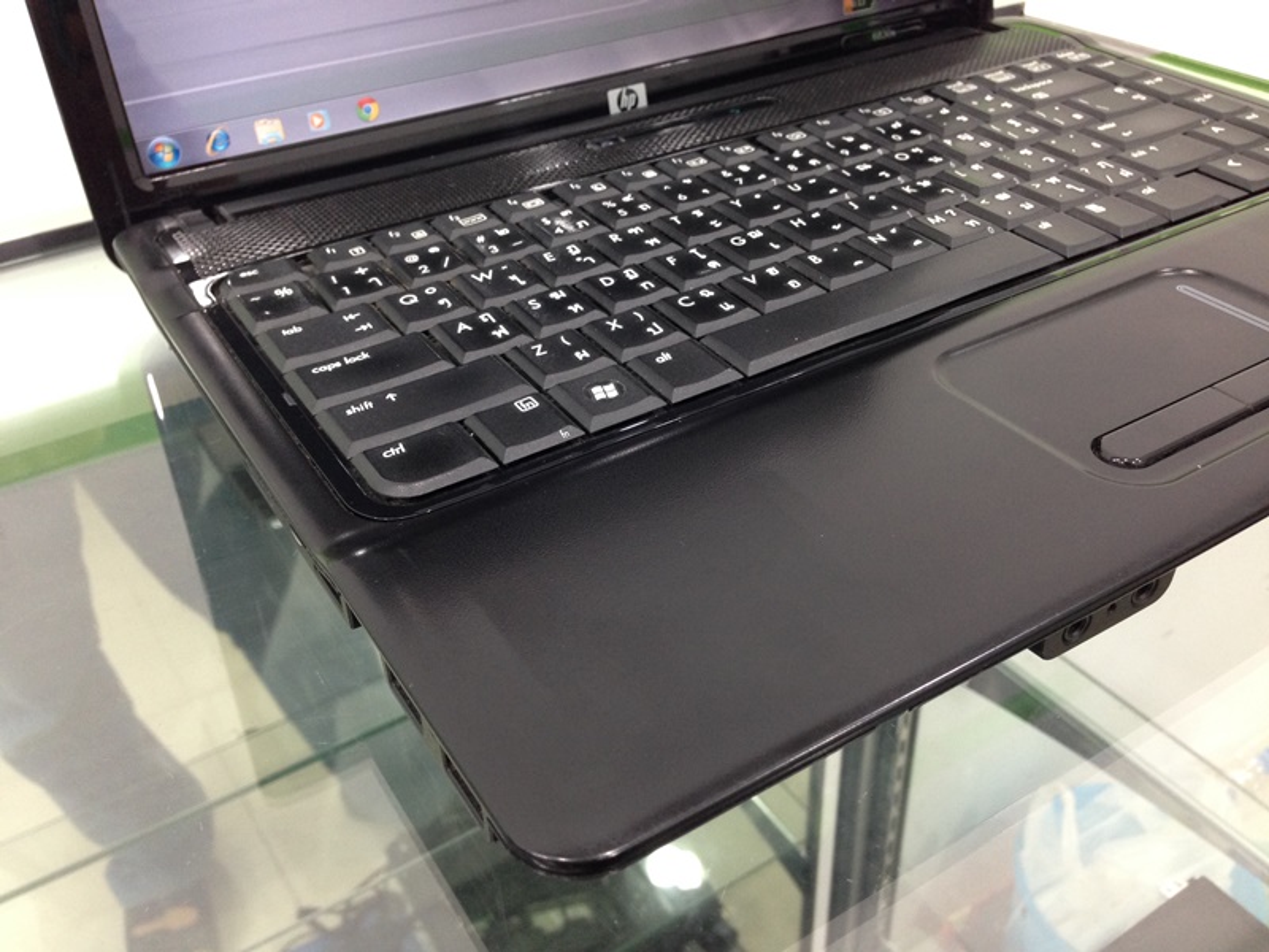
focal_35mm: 33
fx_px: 1210
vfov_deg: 42.9
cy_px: 476
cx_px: 634
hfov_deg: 55.4
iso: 125
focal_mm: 4.12
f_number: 2.4
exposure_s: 1/20
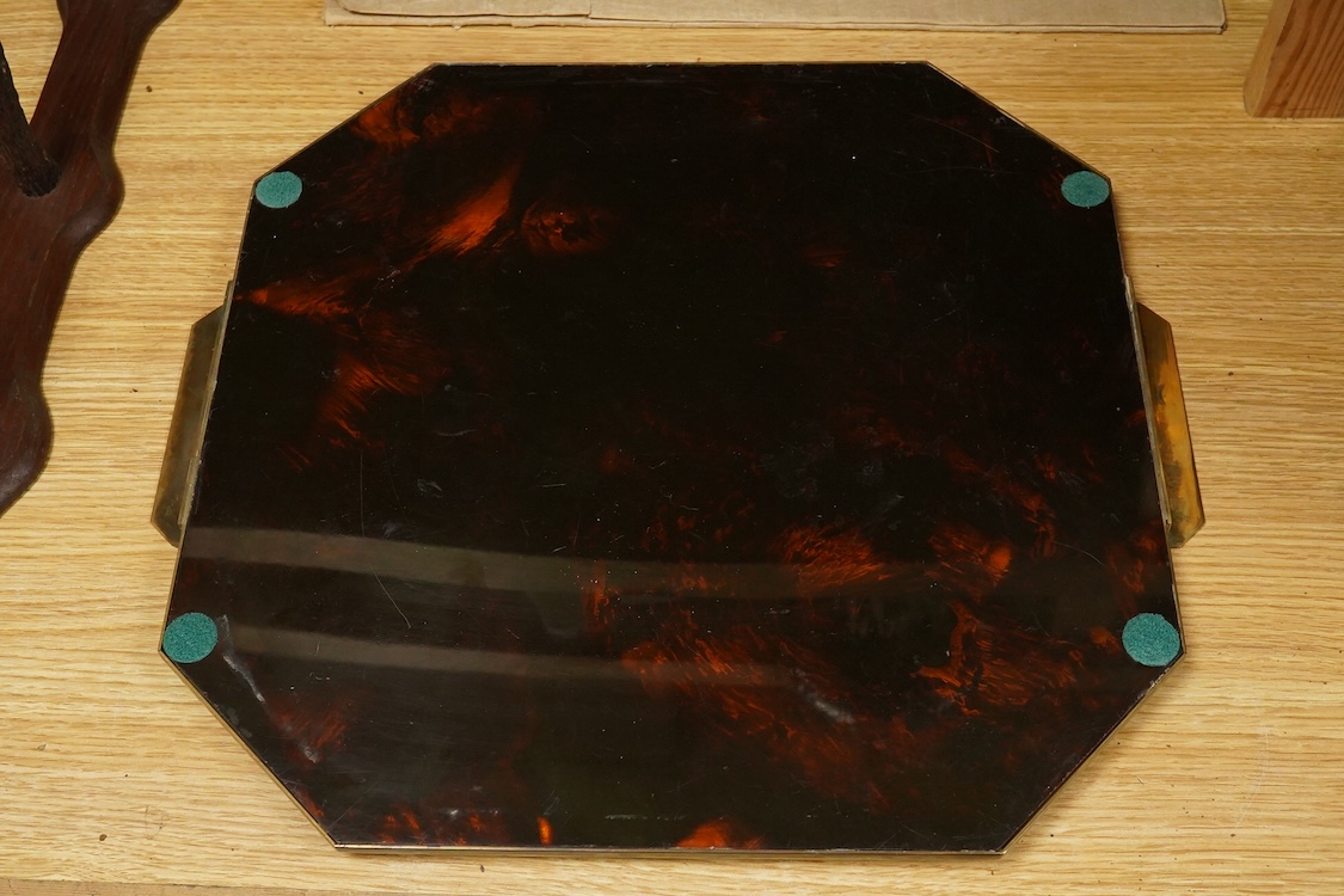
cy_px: 448
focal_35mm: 45
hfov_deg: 43.6
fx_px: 1680
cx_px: 672
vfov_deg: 29.9
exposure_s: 1/100
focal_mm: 30
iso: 2500
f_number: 11
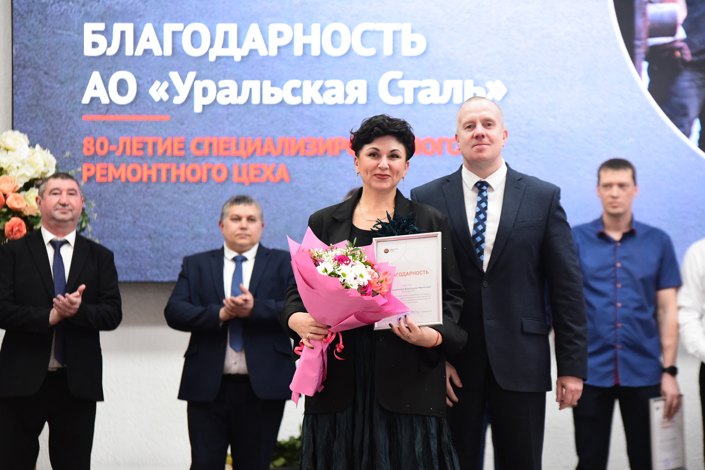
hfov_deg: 12.8
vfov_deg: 8.6
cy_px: 235
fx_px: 3133
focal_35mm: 160
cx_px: 352
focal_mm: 160
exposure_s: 1/200
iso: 4000
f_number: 4
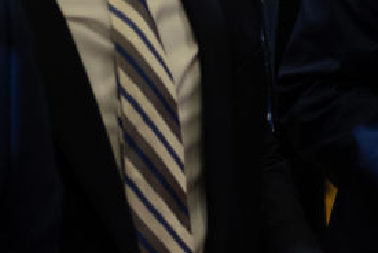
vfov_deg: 6.9
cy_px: -50
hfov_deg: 9.9
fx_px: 2071
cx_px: 668
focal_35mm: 197
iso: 800
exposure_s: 1/250
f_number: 2
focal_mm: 35
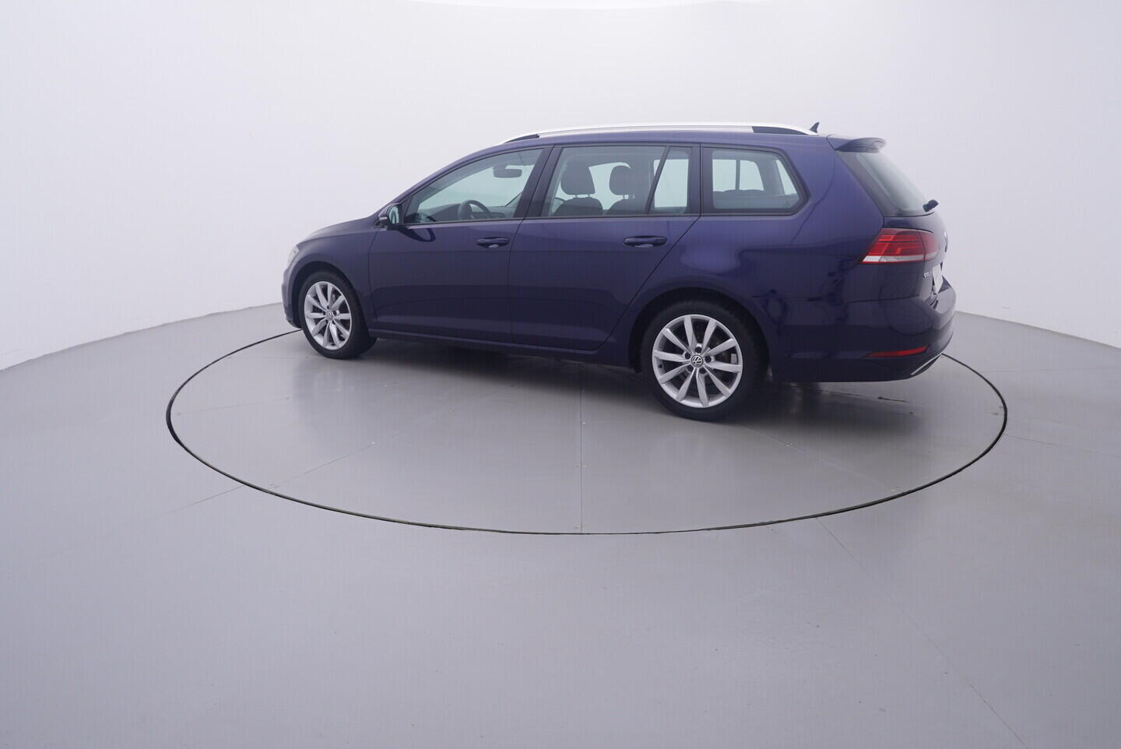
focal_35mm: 22
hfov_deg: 77.3
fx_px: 701
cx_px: 560
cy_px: 374
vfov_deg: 56.2
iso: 200
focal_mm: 15
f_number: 5
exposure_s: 1/80
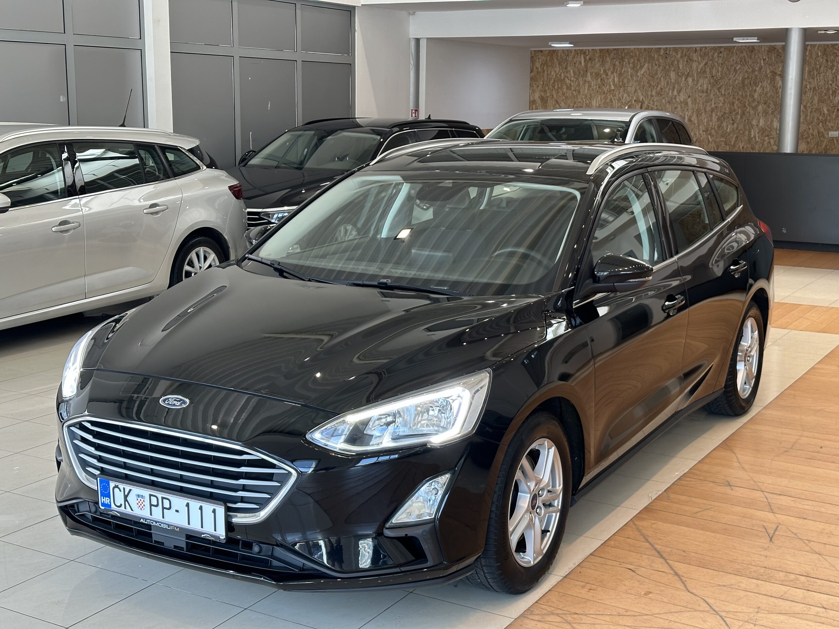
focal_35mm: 48
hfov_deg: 39.7
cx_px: 420
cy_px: 314
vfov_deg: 30.3
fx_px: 1163
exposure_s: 1/100
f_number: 1.78
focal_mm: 6.86
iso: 80
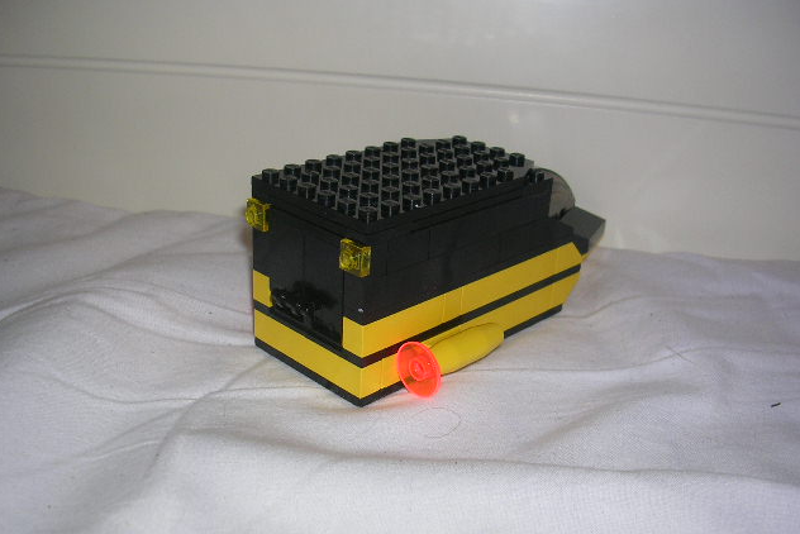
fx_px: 889
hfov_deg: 48.4
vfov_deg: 33.4
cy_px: 301
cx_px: 397
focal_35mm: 40
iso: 50
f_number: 2.8
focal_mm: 5.8
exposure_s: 1/60.1
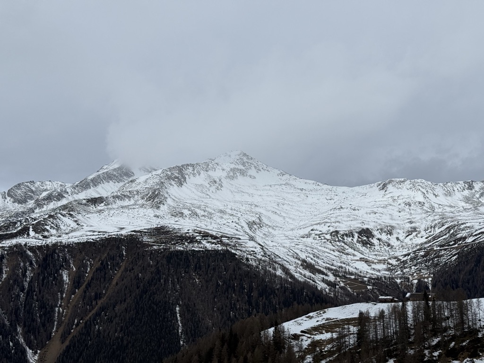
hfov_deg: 39.7
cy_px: 182
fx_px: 671
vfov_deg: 30.3
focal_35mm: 48
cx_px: 242
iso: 64
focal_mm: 6.76
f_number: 1.78
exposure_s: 1/8772
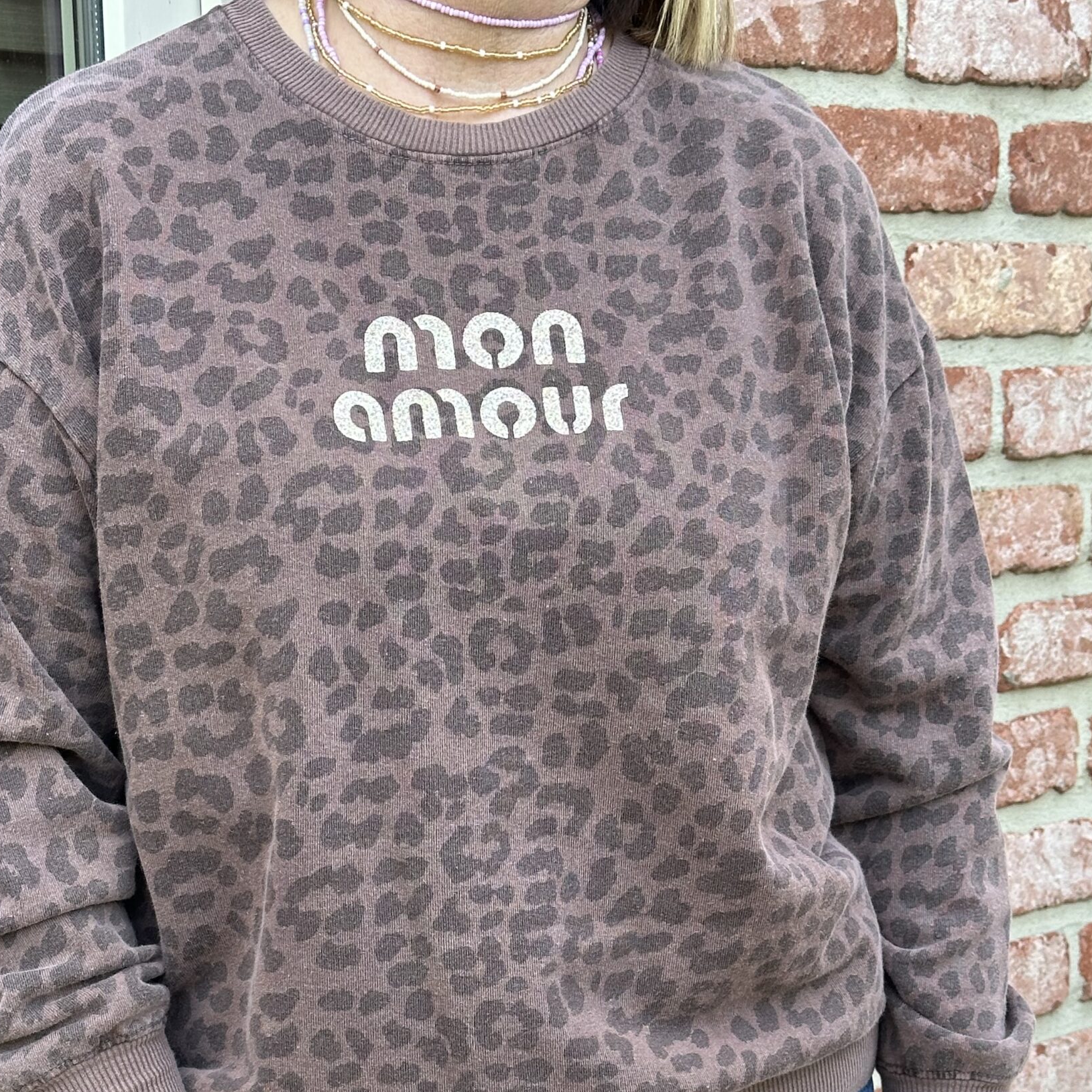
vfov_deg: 22.8
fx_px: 2677
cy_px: 857
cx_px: 460
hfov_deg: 23.0
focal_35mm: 75
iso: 50
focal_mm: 6.86
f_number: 1.78
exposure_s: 1/168
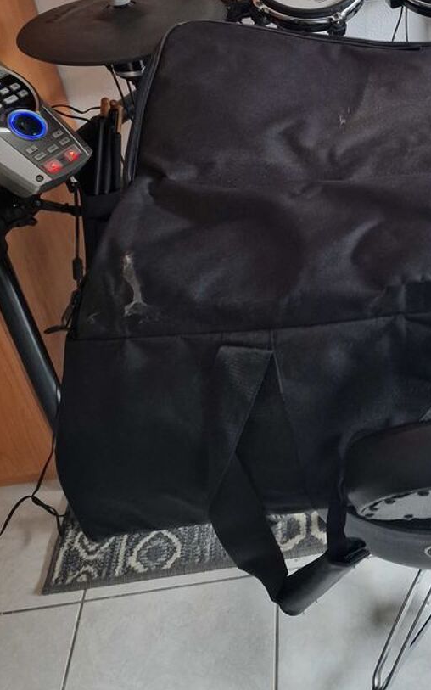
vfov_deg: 47.1
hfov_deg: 30.7
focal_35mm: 40
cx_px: 382
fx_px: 752
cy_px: 157
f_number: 1.8
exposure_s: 1/24
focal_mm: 6.4
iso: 500
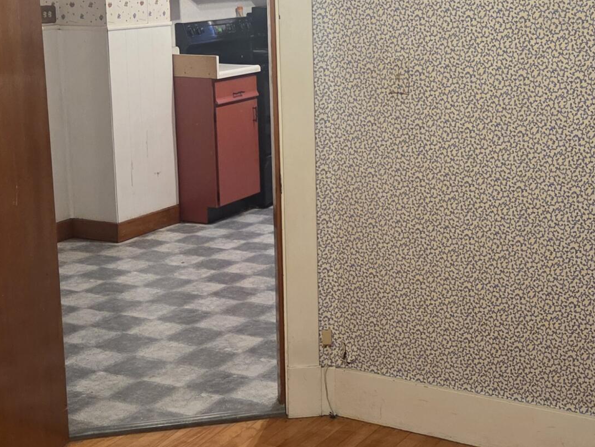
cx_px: 366
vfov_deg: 22.9
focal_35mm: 64
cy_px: 187
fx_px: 1100
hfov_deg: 30.2
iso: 1250
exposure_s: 1/120
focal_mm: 5.4
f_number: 1.8
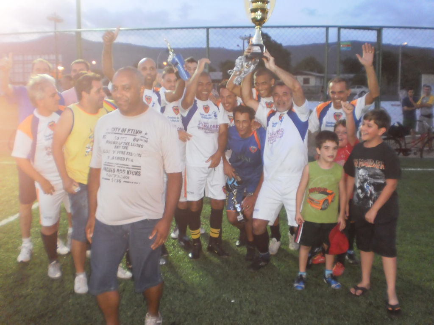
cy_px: 162
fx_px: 451
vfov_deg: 39.7
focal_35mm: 36
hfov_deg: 51.4
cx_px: 217
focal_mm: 6.3
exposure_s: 1/30
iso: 320
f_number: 3.1
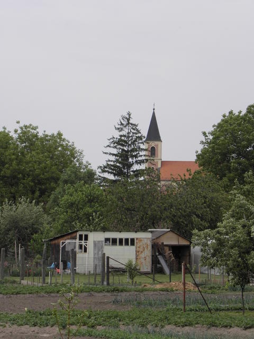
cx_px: 127
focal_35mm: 167
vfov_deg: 11.8
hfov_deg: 8.9
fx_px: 1634
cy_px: 170
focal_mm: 29.72
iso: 64
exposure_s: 1/320
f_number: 5.6
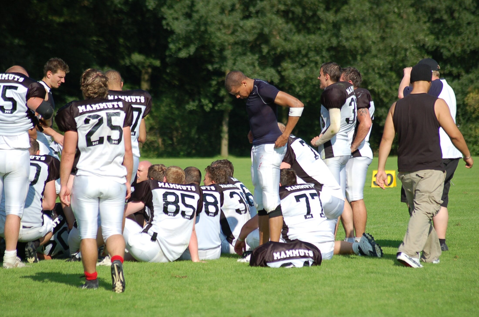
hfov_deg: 9.2
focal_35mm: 225
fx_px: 2988
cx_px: 240
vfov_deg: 6.1
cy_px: 158
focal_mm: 150
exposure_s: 1/1000
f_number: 4.5
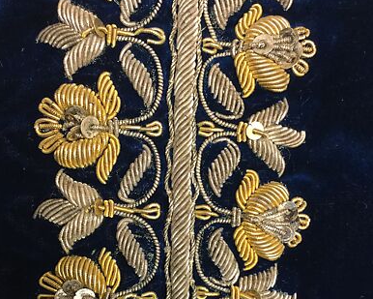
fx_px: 519
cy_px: 241
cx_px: 167
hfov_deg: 39.5
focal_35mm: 47
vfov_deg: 31.2
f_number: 2.4
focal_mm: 3.3
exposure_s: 1/30
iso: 80
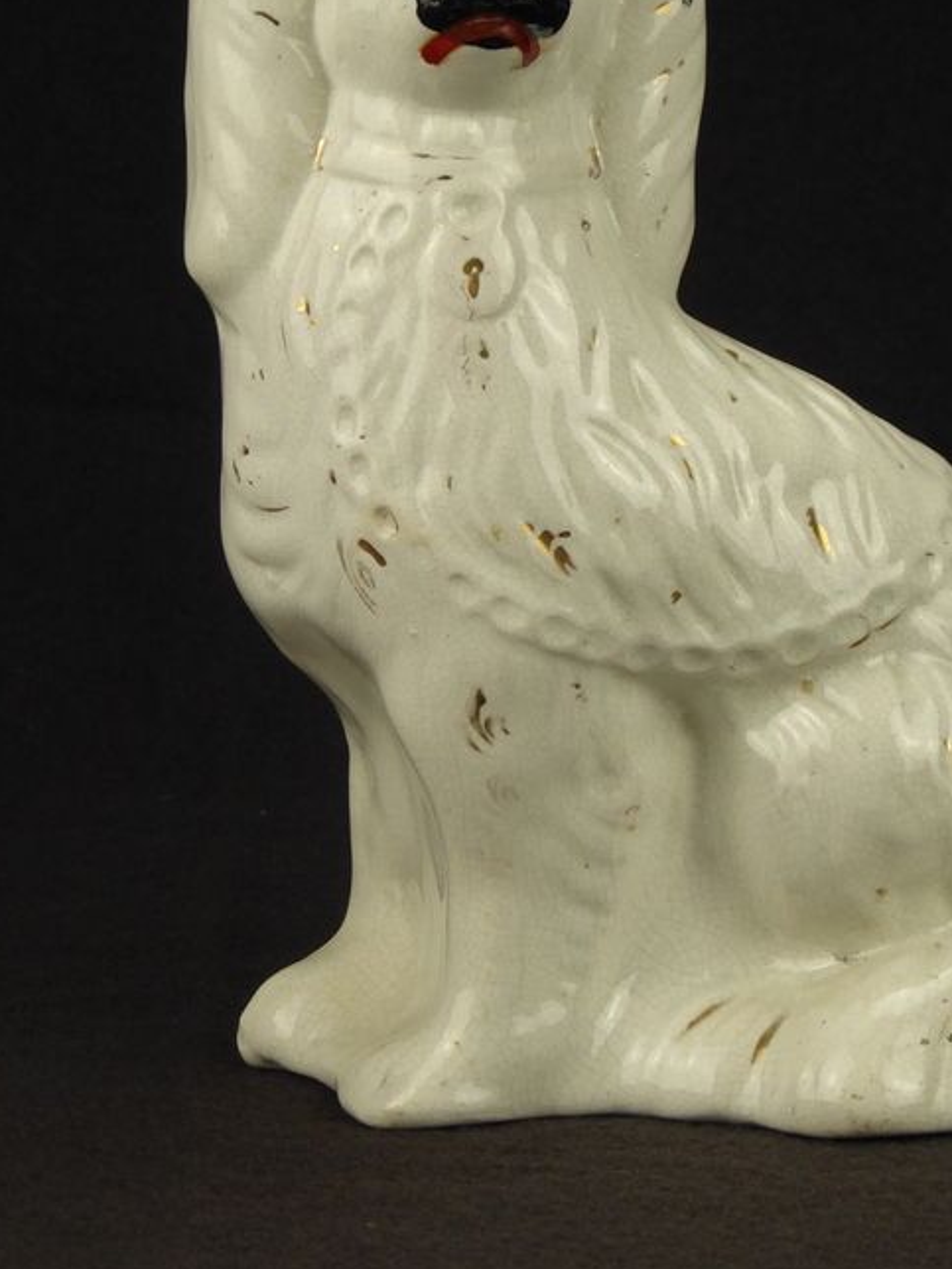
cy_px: 343
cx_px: 558
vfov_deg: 8.9
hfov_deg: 6.7
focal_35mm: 222
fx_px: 8141
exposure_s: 1/80
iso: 200
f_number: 5.4
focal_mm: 25.6
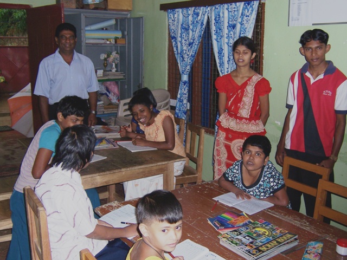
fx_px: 401
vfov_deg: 36.0
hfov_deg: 46.8
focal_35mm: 40
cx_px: 174
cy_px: 130
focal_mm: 6.7
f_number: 3.4
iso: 80
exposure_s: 1/60
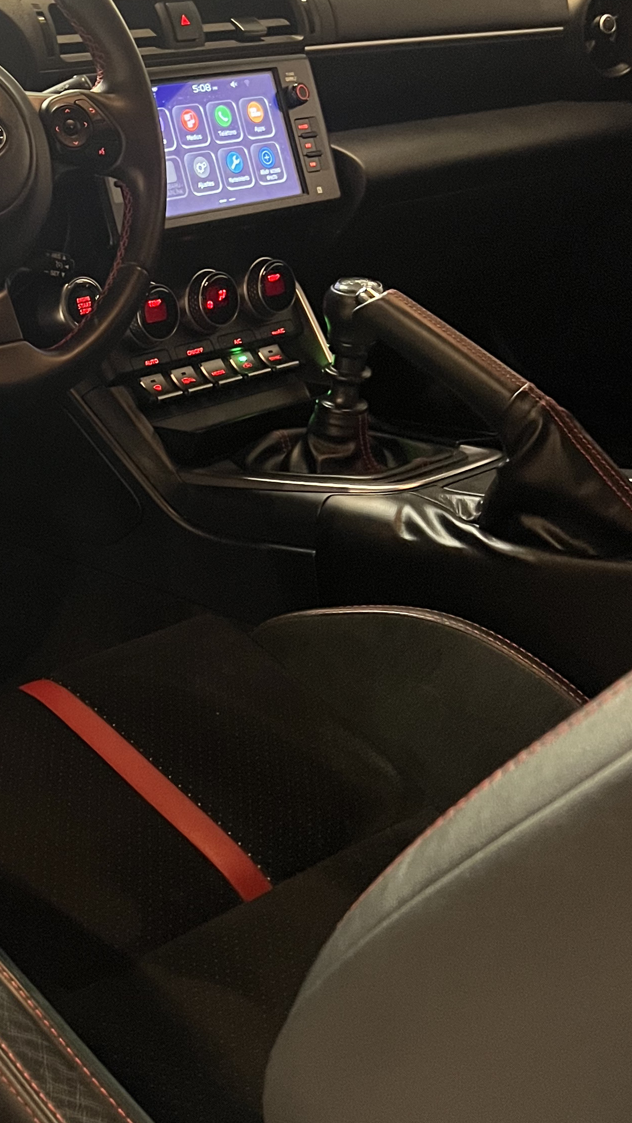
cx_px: -58
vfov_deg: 40.4
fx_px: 1519
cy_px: 466
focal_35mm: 51
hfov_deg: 22.2
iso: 640
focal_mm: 5.7
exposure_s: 1/40
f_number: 1.5
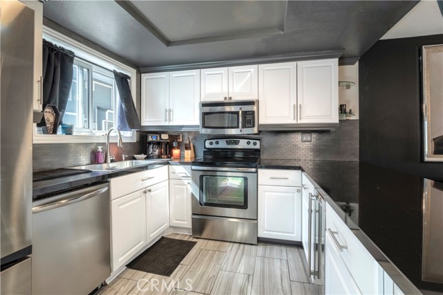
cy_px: 148
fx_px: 197
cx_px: 222
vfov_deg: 73.7
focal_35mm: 16
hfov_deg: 96.8
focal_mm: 16
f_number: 9
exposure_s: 1/500
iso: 800
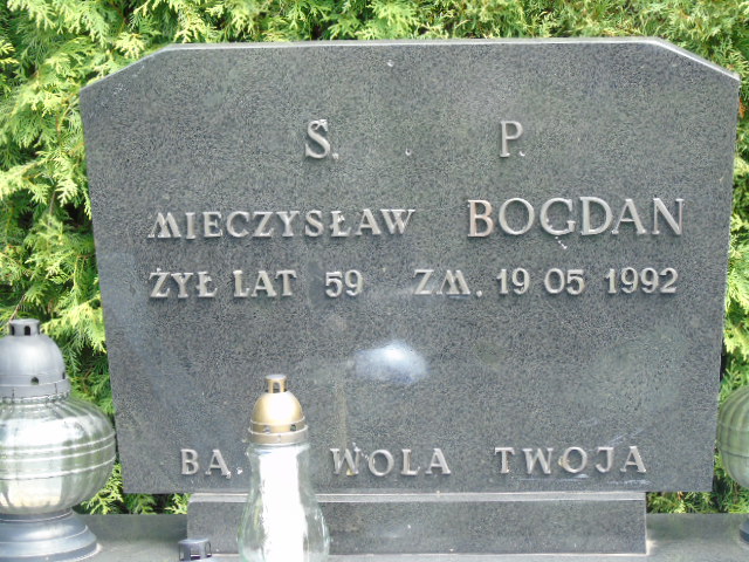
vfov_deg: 10.4
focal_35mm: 142
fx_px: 3073
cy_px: 281
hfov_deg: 13.9
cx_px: 374
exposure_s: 1/125
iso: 250
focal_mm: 25
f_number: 4.7
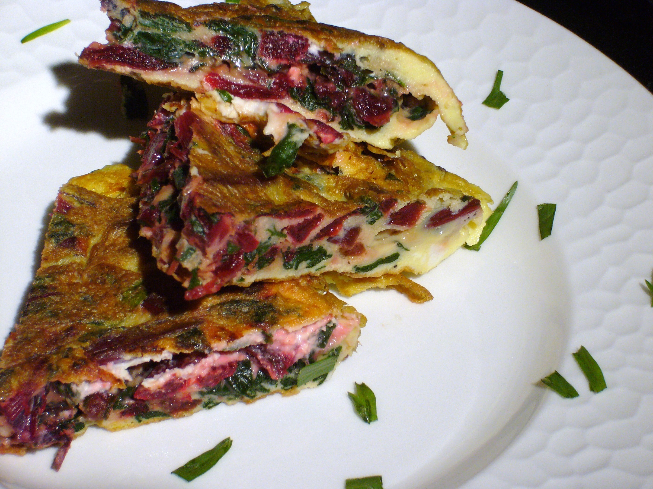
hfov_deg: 19.1
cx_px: 326
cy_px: 244
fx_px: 1943
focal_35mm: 103
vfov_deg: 14.4
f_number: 4.9
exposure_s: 1/15
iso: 160
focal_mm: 17
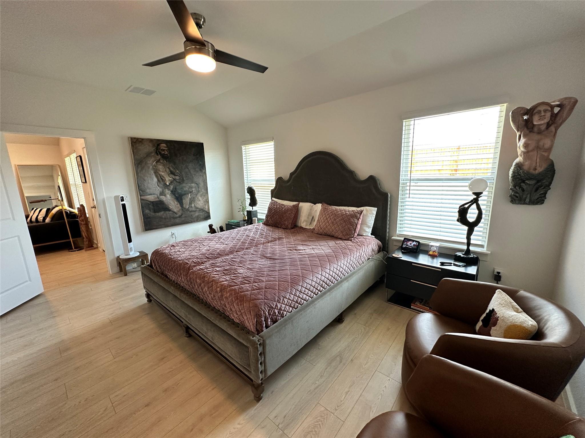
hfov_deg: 102.1
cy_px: 219
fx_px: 237
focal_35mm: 14
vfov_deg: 85.7
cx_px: 292
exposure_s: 1/120
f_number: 2.2
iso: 200
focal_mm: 2.22
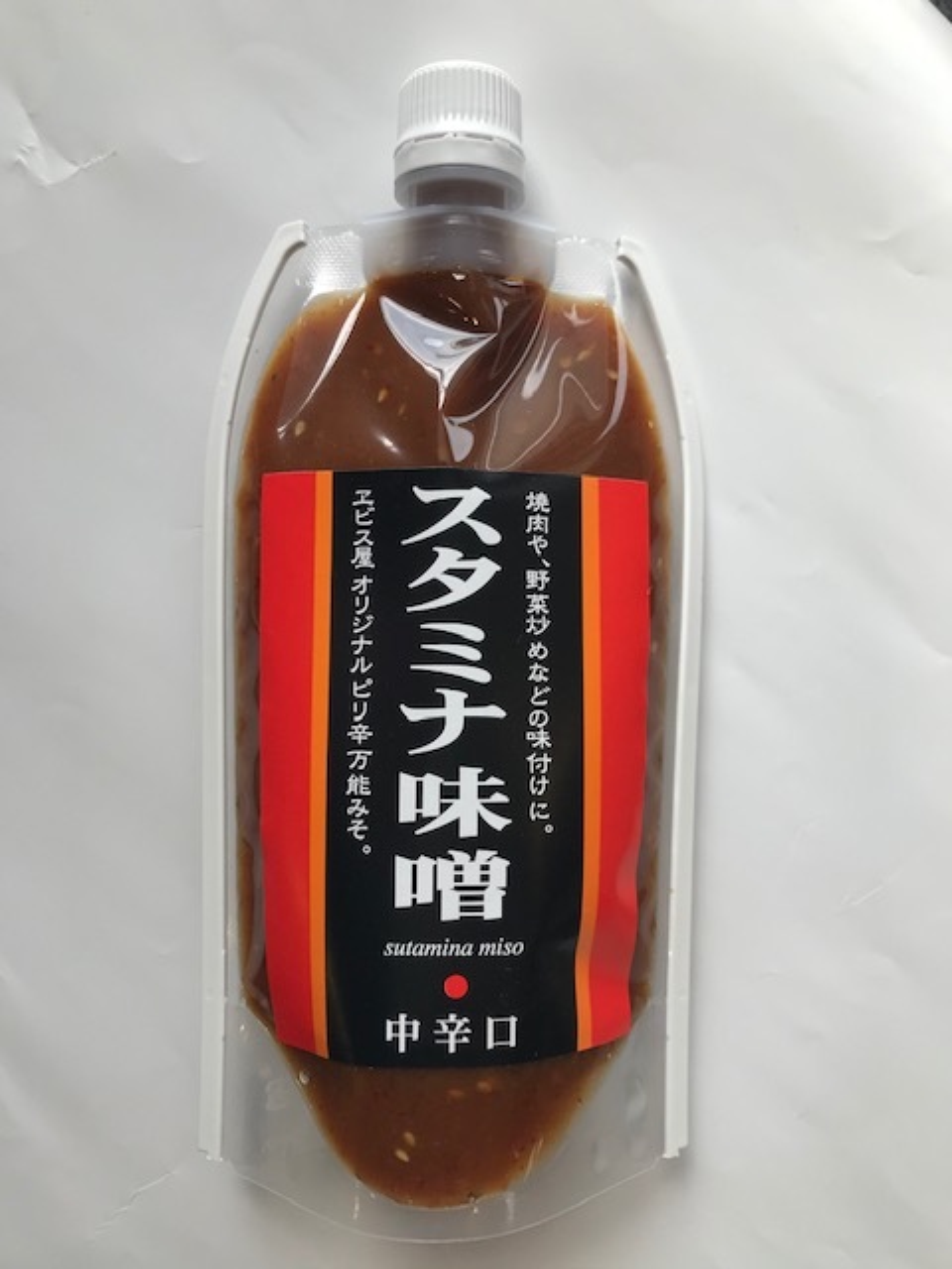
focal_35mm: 28
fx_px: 1027
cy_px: 634
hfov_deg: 49.7
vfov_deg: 63.4
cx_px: 476
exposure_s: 1/427
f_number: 1.8
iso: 20
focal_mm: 3.99
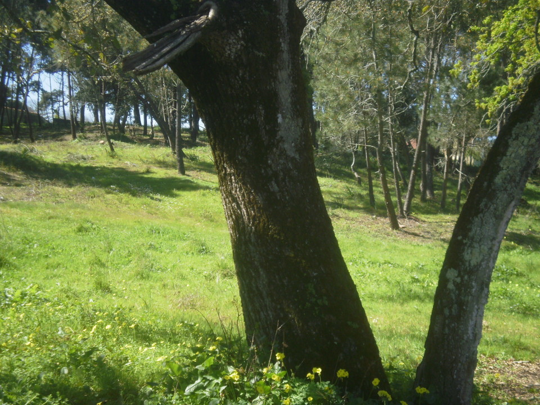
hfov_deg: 37.5
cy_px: 202
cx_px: 270
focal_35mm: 51
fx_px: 796
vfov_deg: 28.6
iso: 100
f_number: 3.8
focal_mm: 9.05
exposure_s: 1/320
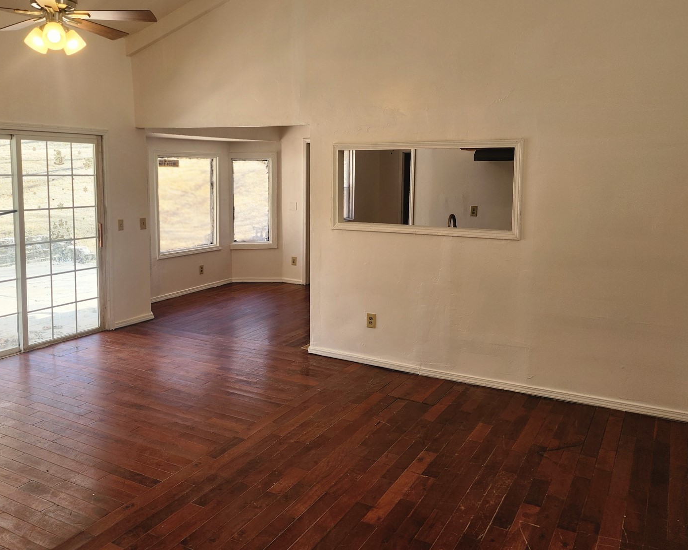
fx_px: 631
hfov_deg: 56.9
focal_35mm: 31
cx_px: 287
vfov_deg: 47.0
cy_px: 233
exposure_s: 1/120
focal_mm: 6.4
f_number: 1.8
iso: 50
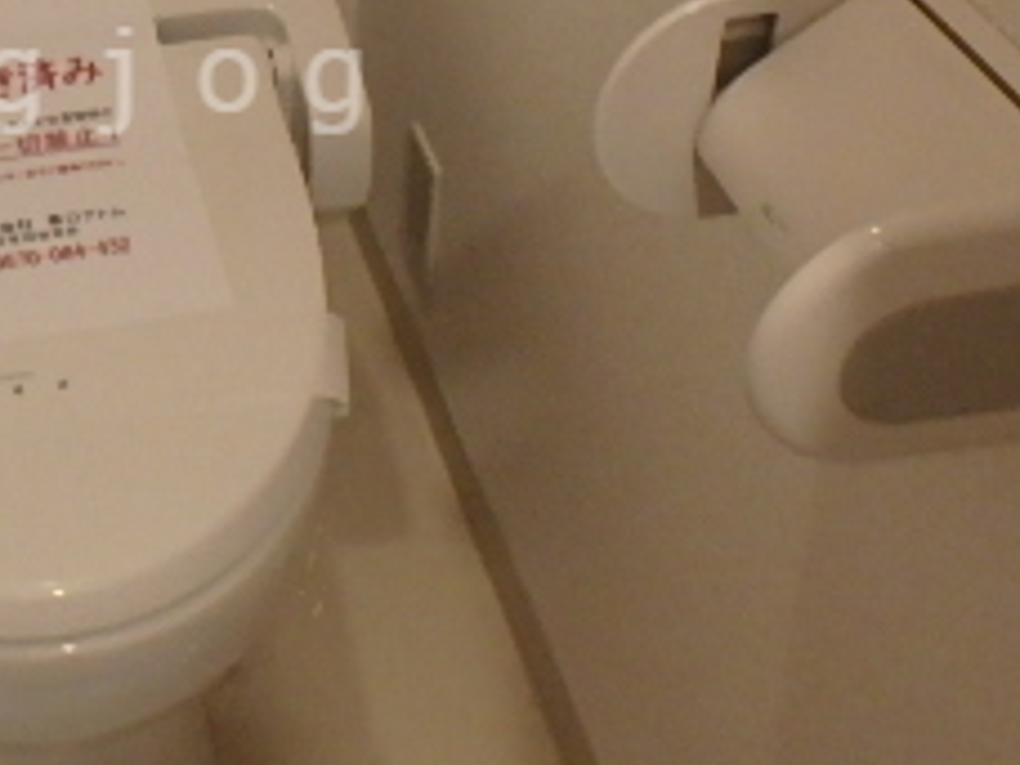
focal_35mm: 59
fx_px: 1739
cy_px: 81
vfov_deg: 24.1
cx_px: 81
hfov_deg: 31.0
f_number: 3.5
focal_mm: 3.7
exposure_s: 1/30
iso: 500
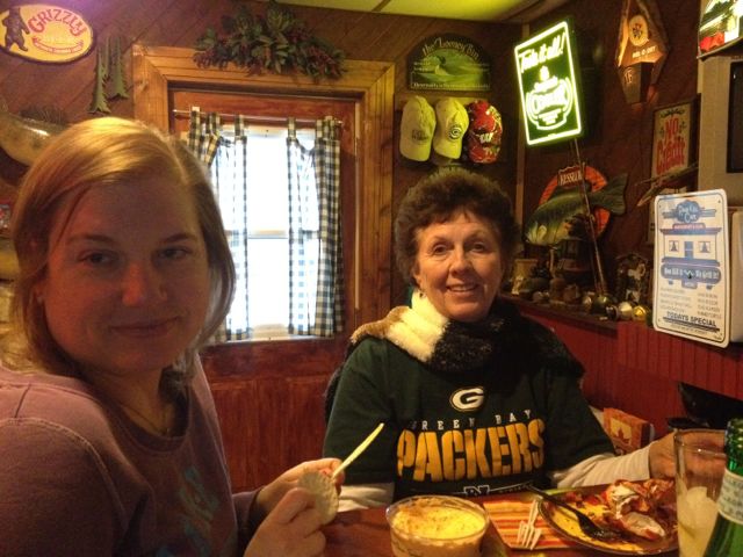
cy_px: 278
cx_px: 372
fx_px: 751
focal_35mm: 35
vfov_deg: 40.7
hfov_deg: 52.6
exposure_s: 1/15
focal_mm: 4.28
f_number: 2.4
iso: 800
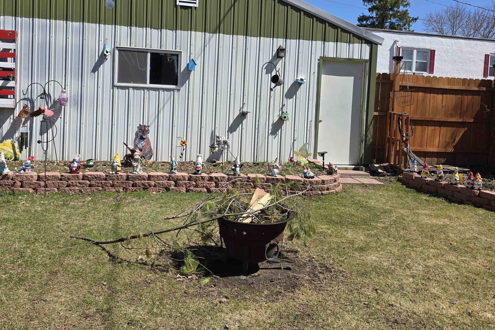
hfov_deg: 60.2
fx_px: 426
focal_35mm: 31
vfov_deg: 41.9
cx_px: 231
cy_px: 119
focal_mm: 6.3
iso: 80
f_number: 1.7
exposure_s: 1/6355
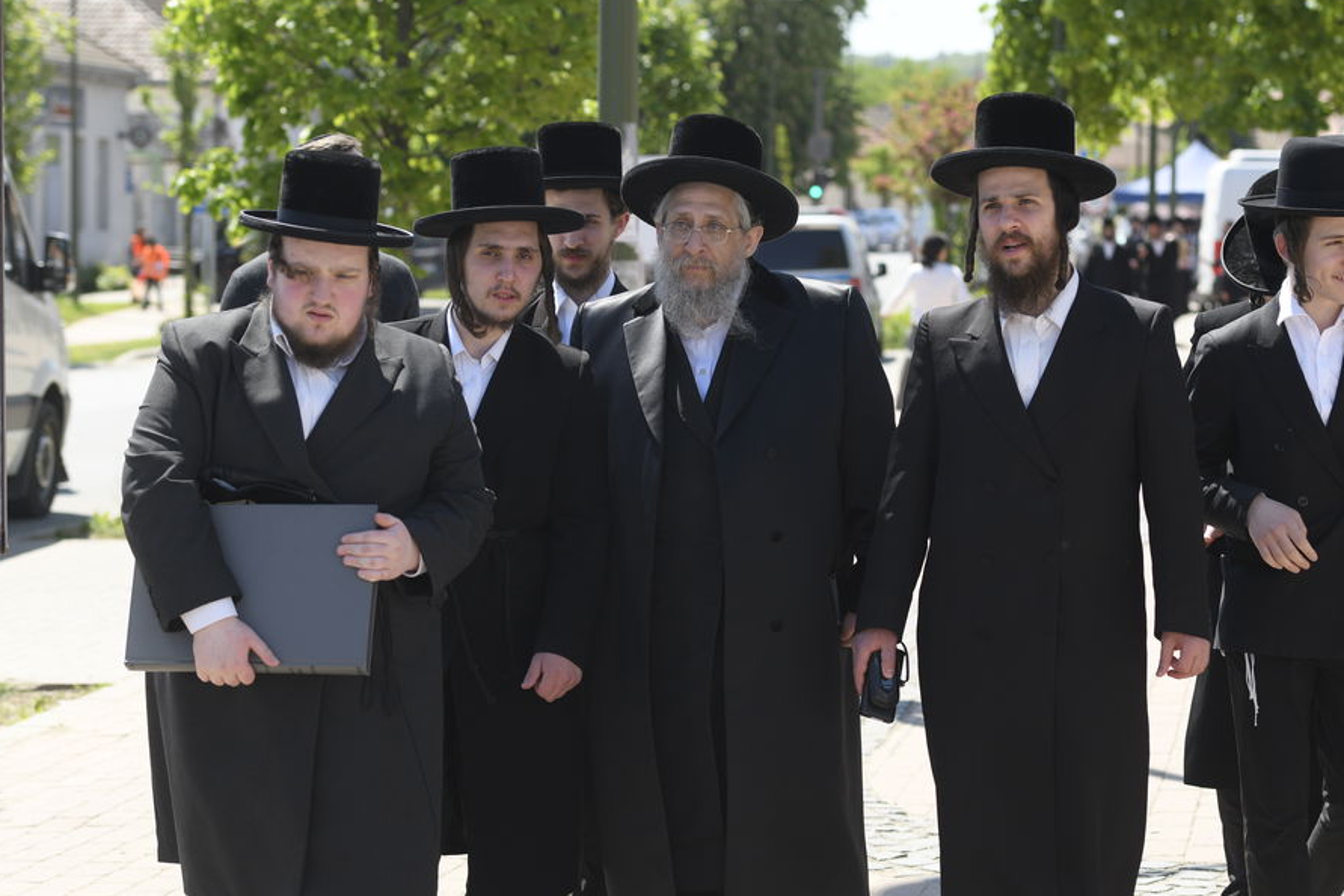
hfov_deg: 18.6
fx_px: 4106
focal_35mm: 110
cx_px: 735
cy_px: 527
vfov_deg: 12.4
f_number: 3.5
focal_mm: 70
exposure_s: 1/500
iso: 100
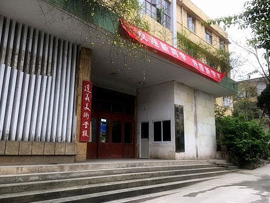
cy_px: 103
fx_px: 234
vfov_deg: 46.9
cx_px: 131
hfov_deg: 59.9
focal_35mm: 30
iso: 25
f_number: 2.2
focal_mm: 4.15
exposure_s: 1/111
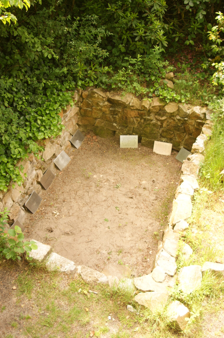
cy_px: 169
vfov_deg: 46.4
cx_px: 112
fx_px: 393
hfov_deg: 31.8
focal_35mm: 42
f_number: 4
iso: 100
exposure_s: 1/50
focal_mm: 28
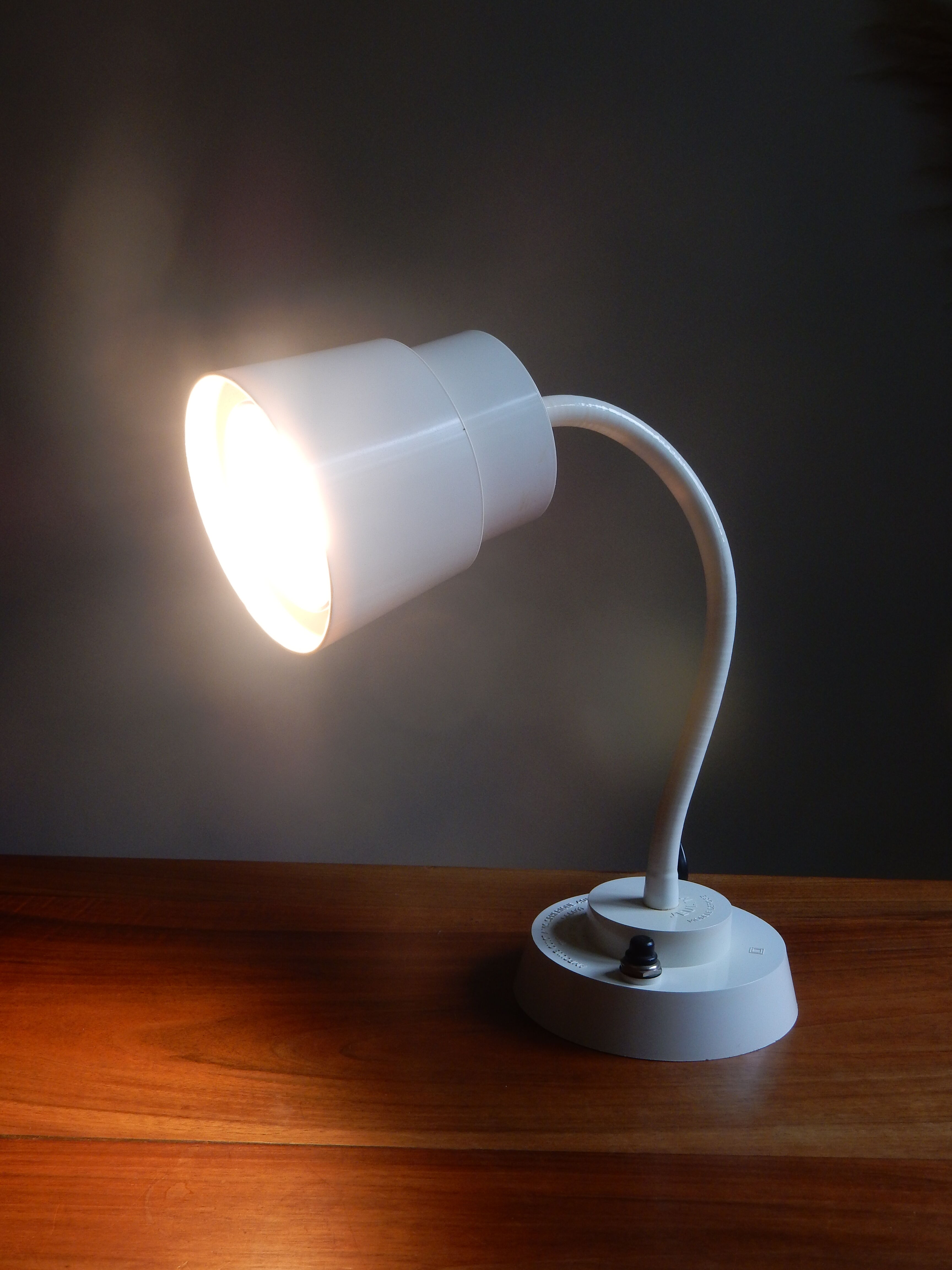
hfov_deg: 33.6
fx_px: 1577
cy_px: 635
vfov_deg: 43.9
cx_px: 476
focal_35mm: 43
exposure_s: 1/30
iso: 140
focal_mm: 7.6
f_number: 4.2
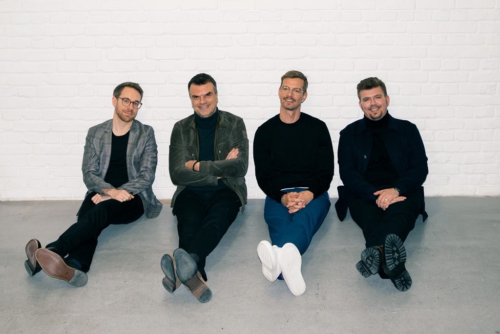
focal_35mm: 35
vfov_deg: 37.9
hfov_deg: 54.4
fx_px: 486
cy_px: 167
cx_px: 250
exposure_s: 1/100
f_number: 4.5
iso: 500
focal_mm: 23
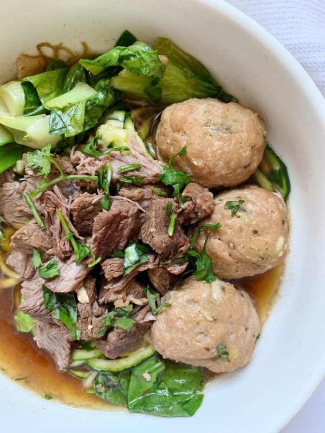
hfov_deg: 53.1
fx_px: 325
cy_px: 216
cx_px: 162
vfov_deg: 67.3
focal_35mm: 26
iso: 320
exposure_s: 1/60
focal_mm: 4.25
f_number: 1.8
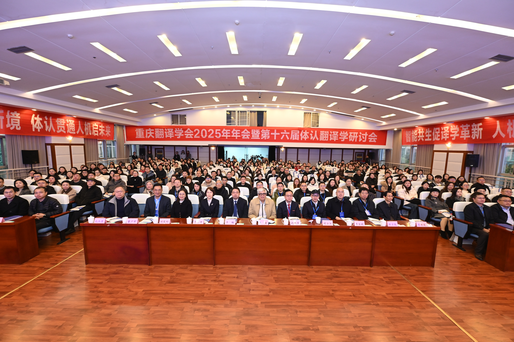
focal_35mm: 14
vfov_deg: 81.1
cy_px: 171
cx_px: 257
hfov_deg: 104.3
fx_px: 200
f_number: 4
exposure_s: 1/125
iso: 1250
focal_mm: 14
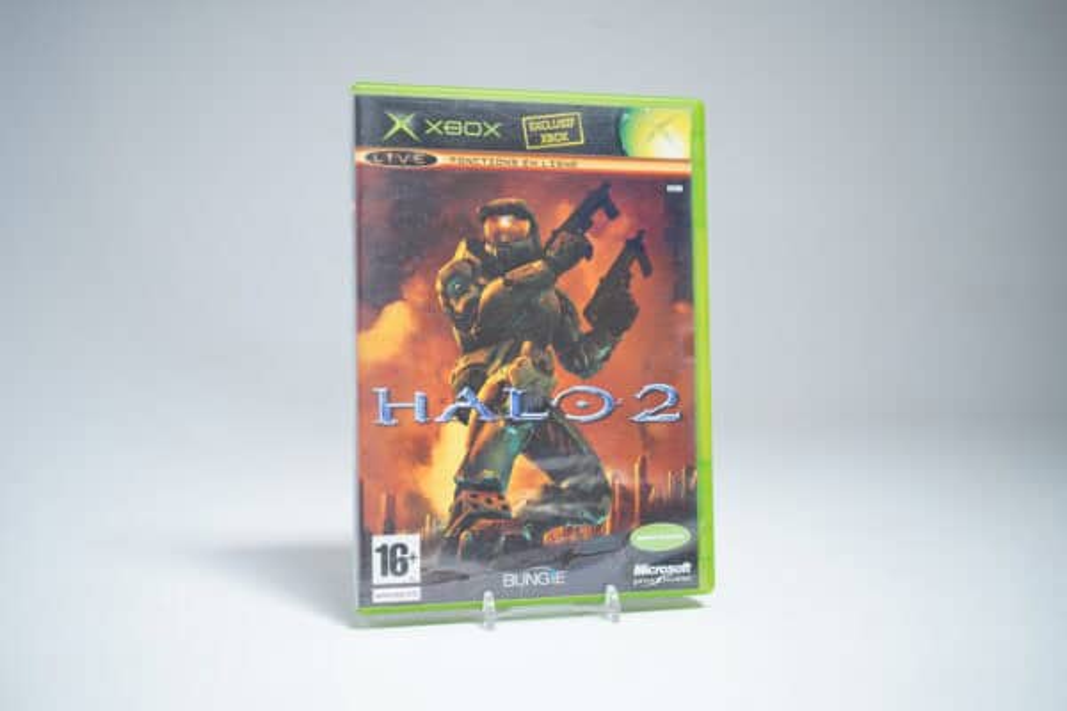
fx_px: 1185
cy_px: 356
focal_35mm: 40
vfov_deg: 33.4
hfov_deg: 48.5
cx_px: 534
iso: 800
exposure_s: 1/40
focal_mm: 40
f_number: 4
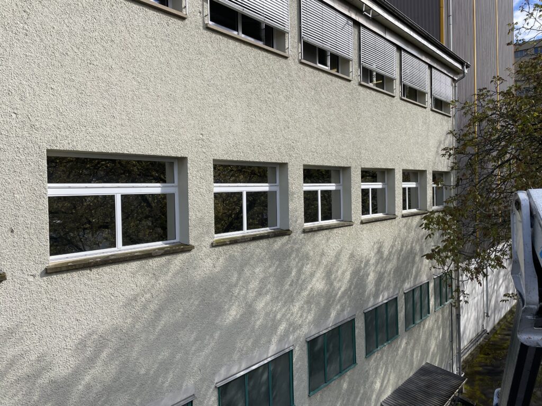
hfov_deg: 67.3
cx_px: 271
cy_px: 203
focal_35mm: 26
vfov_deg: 53.1
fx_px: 407
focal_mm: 4.2
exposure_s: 1/2882
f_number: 1.6
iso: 32
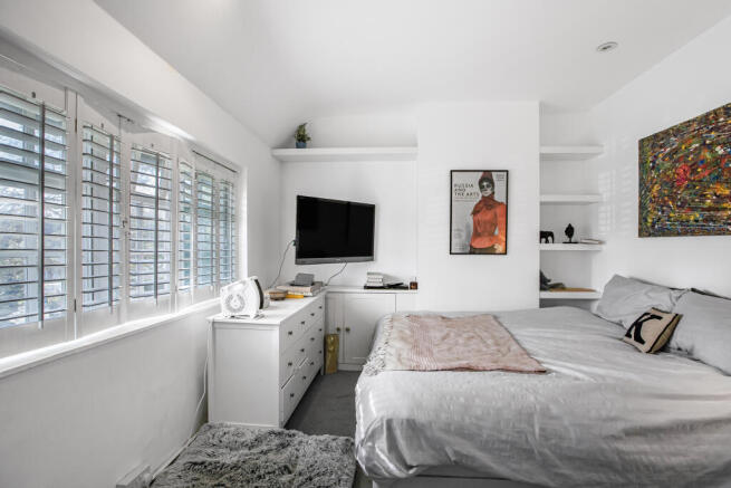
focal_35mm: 16
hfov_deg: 96.7
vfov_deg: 73.8
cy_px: 244
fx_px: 325
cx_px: 366
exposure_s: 1/50
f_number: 8
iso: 320
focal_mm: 16
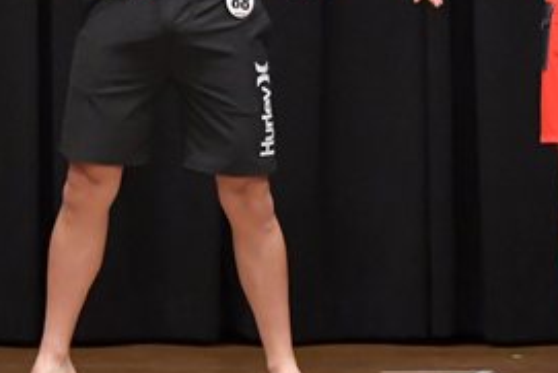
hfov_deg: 3.6
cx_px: 260
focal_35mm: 577
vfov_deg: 2.4
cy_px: 41
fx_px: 8948
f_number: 5.6
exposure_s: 1/400
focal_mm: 135
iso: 6400
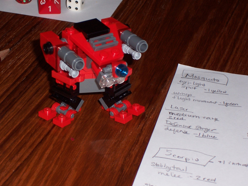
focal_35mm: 117
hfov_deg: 16.8
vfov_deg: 12.7
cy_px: 93
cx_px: 111
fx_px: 838
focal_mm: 16.8
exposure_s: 1/90
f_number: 4.6
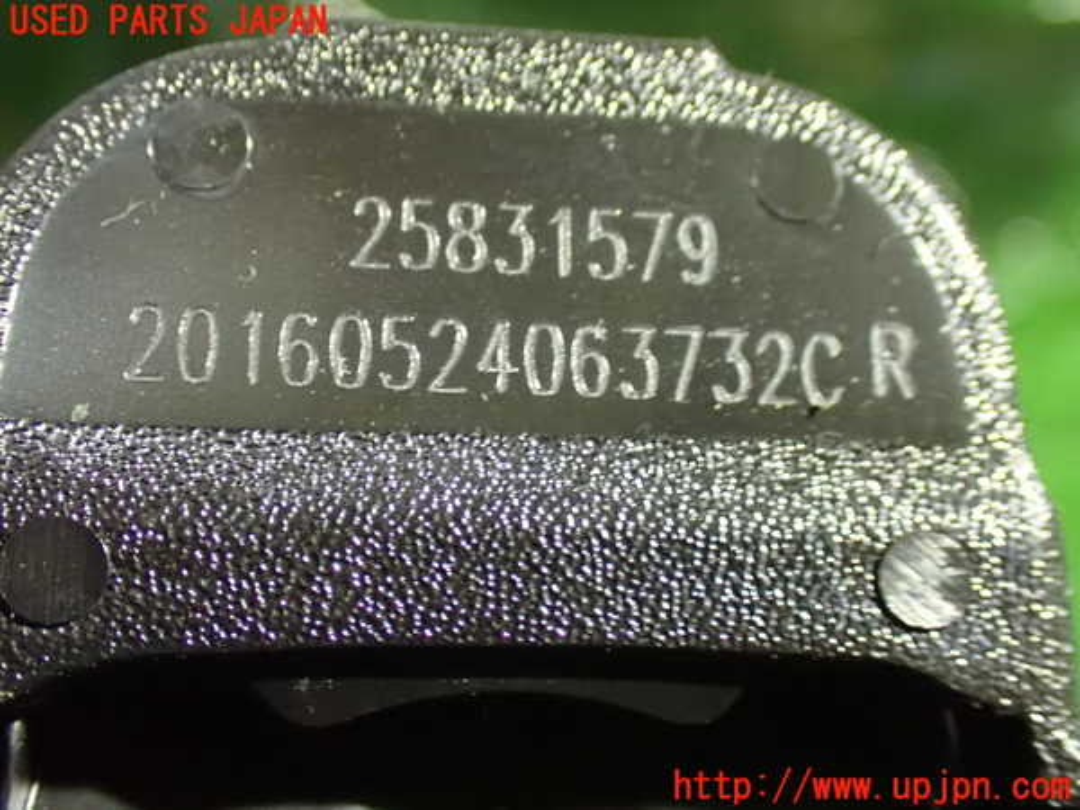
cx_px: 540
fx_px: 1373
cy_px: 405
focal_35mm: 44
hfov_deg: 42.9
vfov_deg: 32.9
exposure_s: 1/15
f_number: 2.9
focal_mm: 7.84
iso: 1600
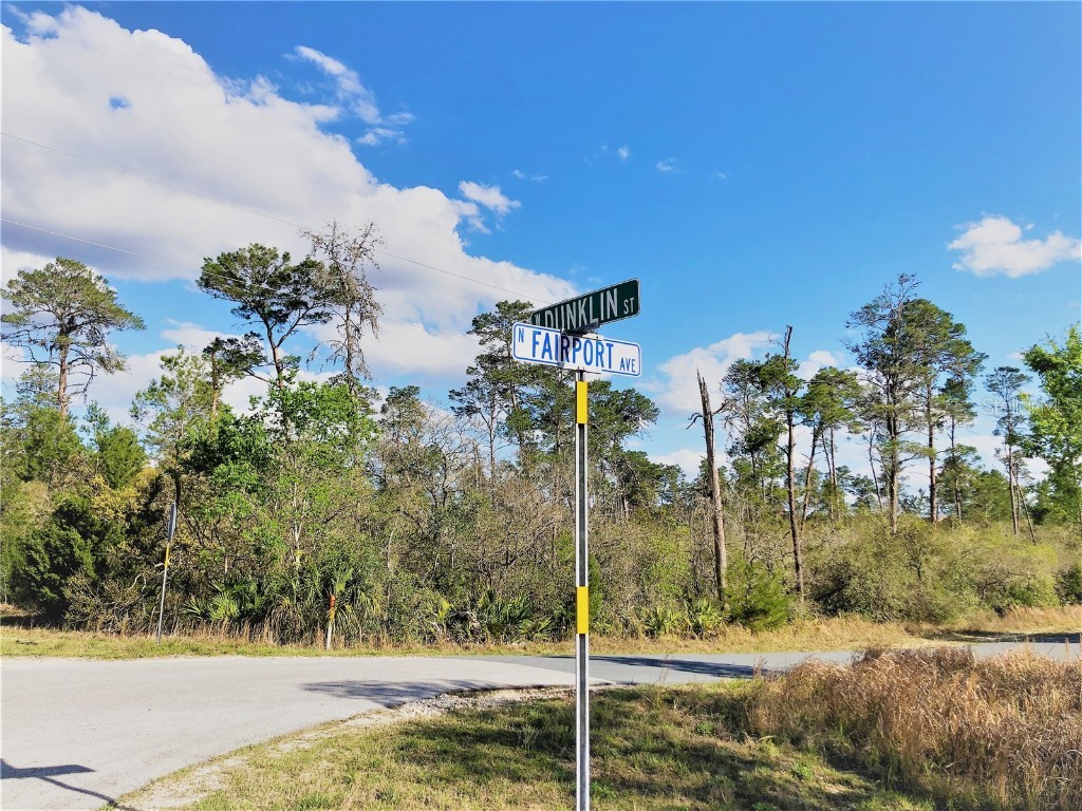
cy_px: 406
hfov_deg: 63.4
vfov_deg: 49.7
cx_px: 541
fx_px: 875
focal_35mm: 28
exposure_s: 1/2183
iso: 20
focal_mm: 4
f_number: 1.8
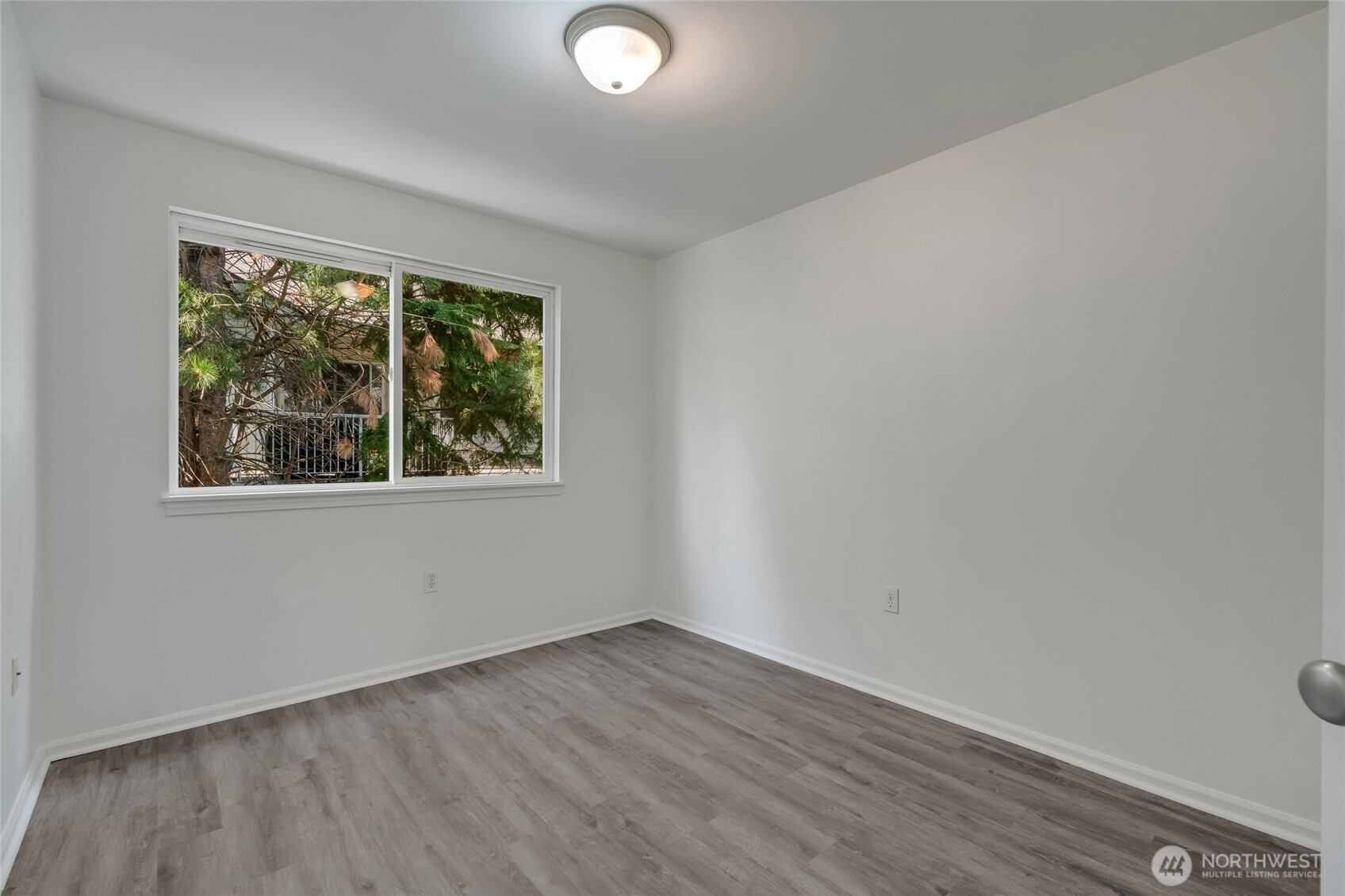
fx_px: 598
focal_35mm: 16
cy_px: 448
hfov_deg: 96.7
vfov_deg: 73.7
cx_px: 672
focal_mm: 16
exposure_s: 1/200
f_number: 9
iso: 400
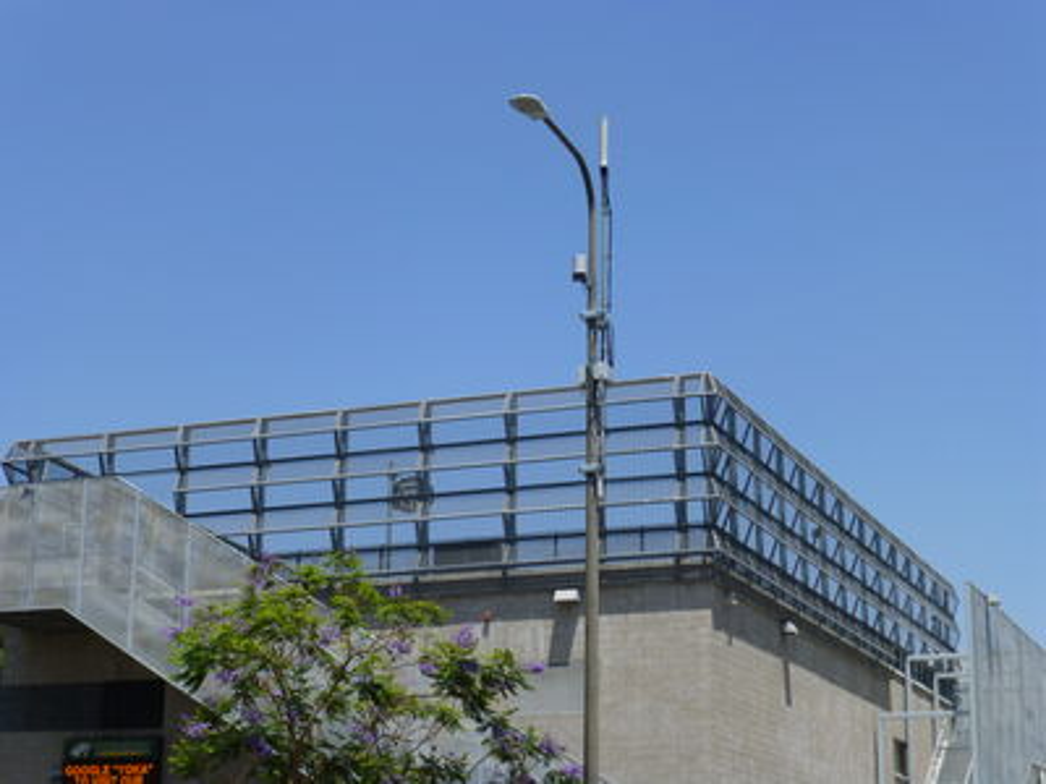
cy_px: 392
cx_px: 523
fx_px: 1994
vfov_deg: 22.3
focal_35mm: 66
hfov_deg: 29.4
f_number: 4.9
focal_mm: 11.7
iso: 100
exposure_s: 1/640
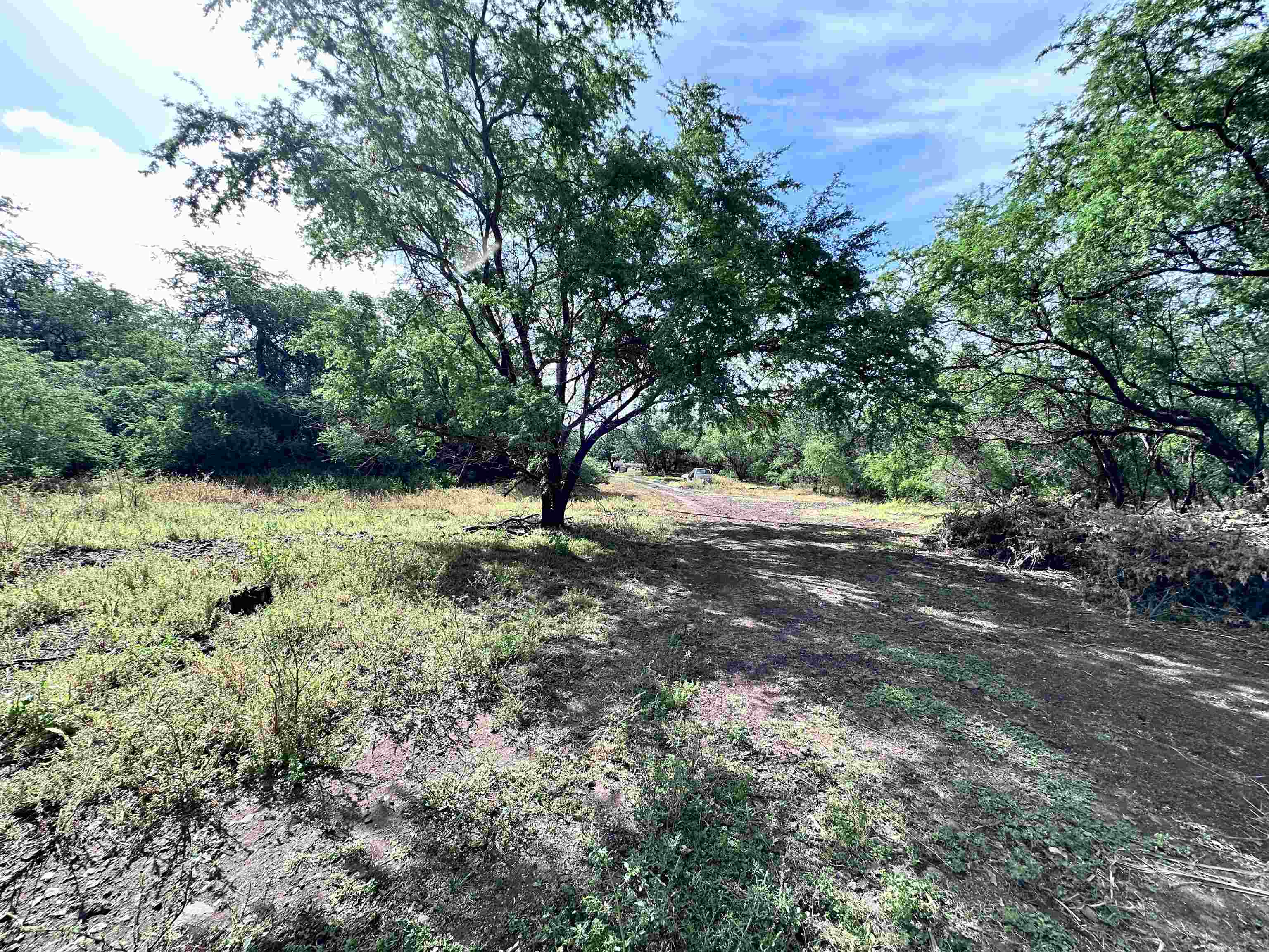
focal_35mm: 14
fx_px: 513
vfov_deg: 85.7
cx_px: 634
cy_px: 476
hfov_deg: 102.1
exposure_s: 1/530
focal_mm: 2.22
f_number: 2.2
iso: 40
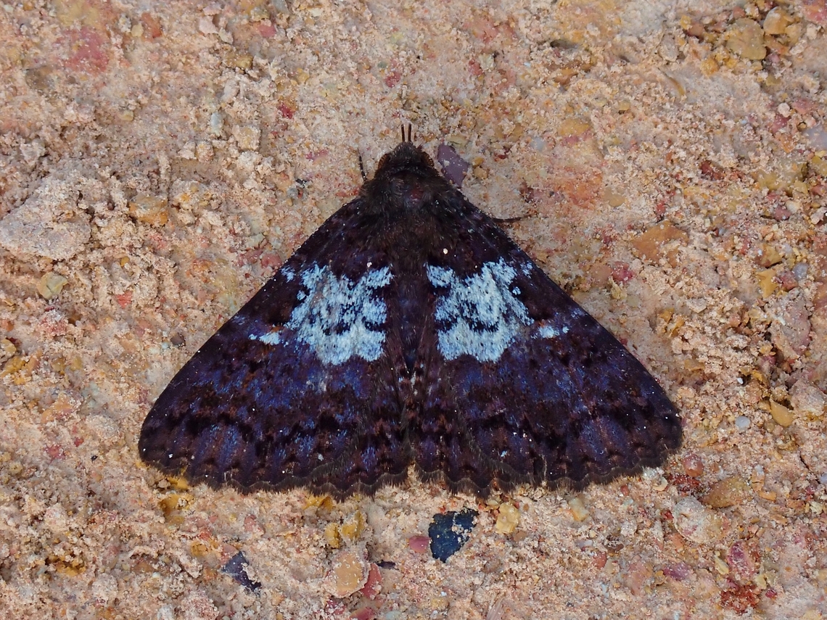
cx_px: 414
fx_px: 2389
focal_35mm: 100
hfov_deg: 19.6
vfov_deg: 14.8
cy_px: 310
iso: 200
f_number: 6.3
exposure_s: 1/250
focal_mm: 18
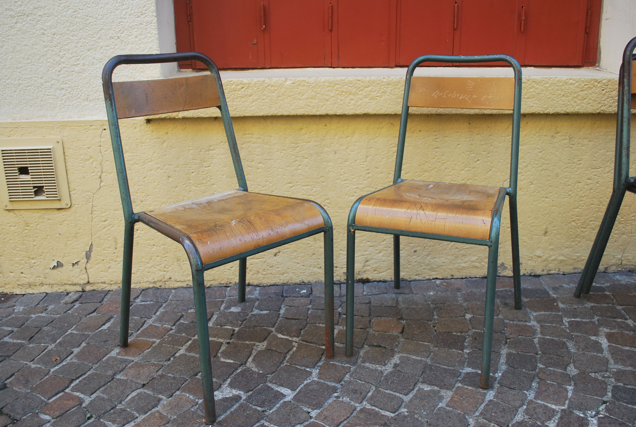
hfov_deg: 61.8
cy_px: 214
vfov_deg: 43.8
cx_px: 318
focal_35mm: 30
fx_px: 531
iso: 200
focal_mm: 20
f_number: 5
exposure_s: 1/100
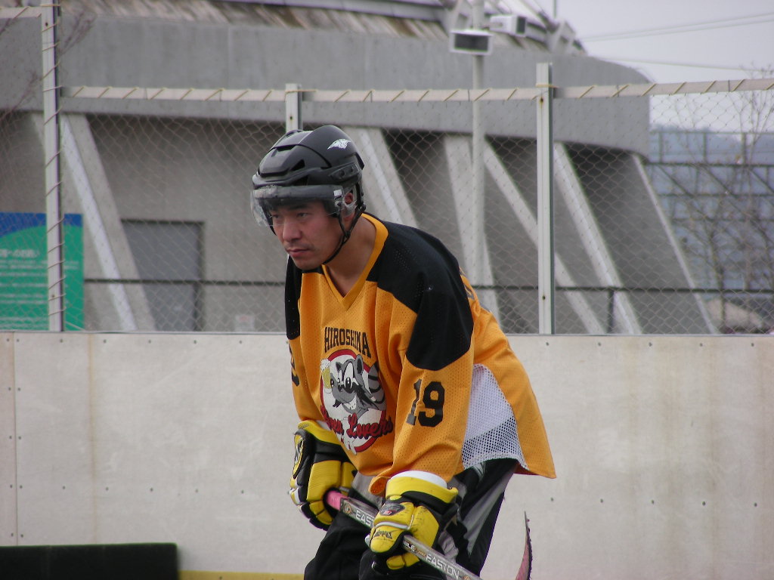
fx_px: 8497
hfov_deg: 5.2
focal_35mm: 380
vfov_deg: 3.9
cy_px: 290
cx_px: 387
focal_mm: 63.3
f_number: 4
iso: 50
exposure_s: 1/231
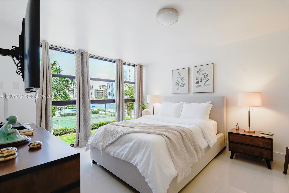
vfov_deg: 73.7
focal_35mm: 16
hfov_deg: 96.7
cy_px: 96
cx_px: 144
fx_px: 128
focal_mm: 16
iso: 640
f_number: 5
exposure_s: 1/800
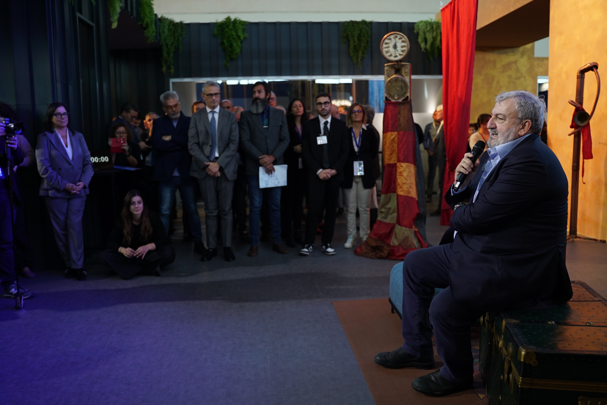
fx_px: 472
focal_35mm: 28
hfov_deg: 65.4
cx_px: 304
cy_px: 202
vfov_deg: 46.5
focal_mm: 28
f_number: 2.8
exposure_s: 1/200
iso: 640
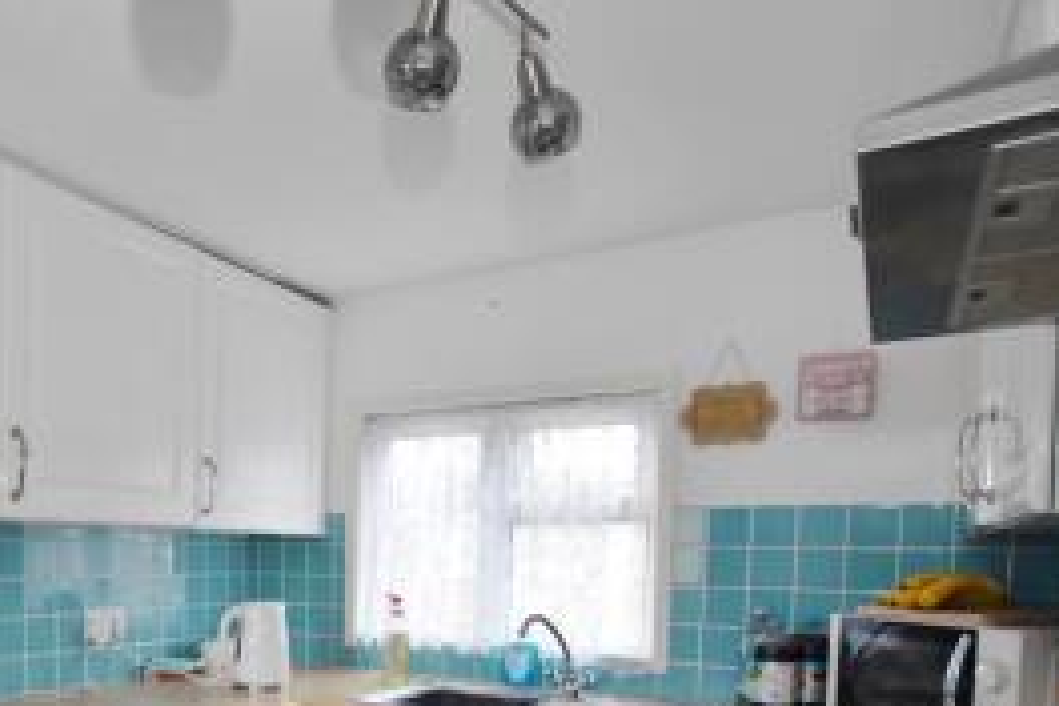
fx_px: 794
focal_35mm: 27
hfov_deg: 63.7
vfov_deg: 44.7
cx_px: 273
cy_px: 600
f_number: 3.5
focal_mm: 10
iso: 1250
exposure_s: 1/125
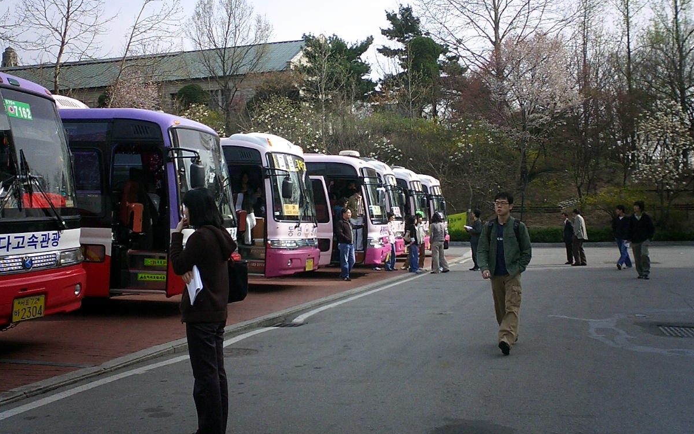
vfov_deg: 30.5
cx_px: 343
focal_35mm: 42
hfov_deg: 47.2
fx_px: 794
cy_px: 202
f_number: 3.5
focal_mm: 5.6
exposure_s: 1/640
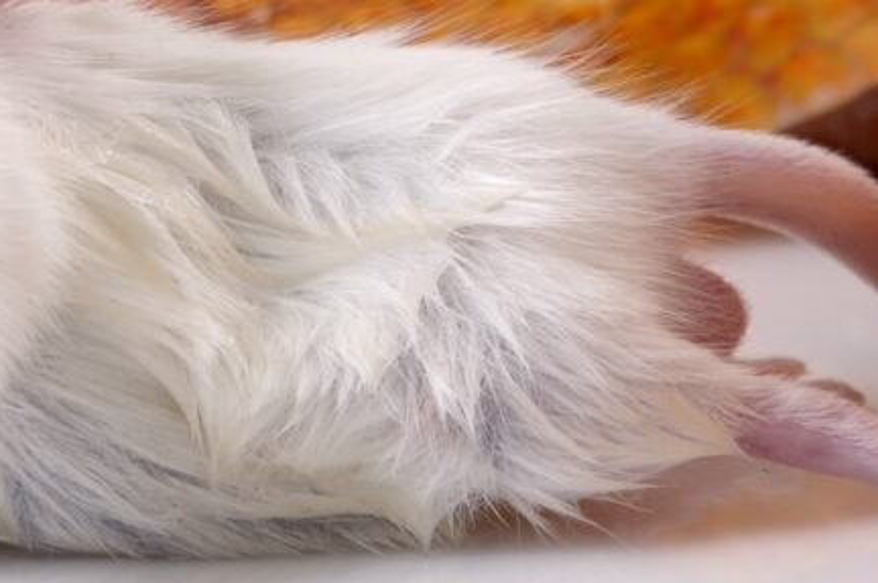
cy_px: 138
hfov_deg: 8.2
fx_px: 6066
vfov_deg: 5.5
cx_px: 57
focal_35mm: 249
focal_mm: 70
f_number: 18
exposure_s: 1/100
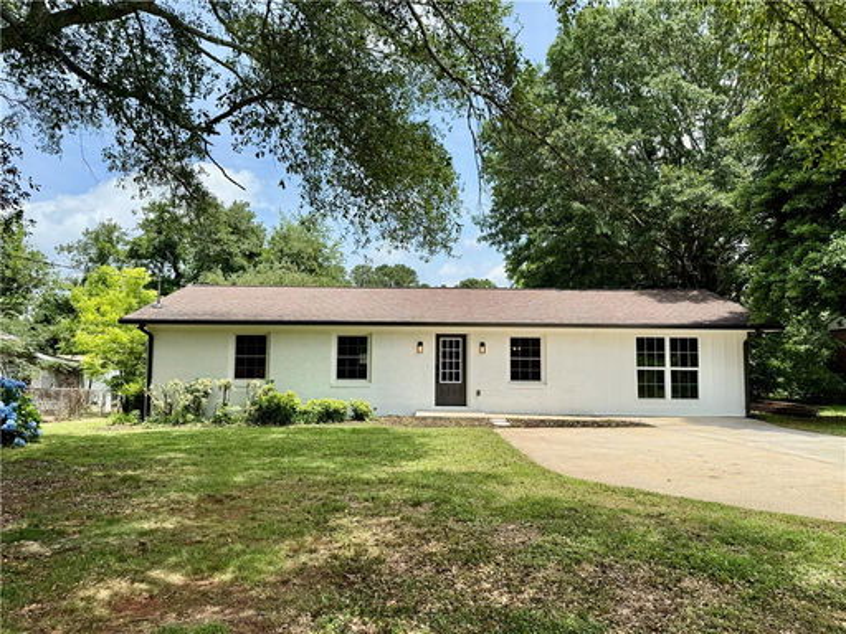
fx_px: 587
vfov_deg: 56.8
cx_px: 423
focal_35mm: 24
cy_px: 317
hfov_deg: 71.6
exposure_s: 1/2907
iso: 80
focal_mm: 6.76
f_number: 1.78
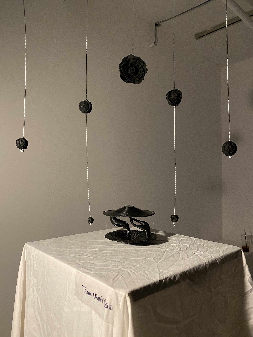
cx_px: 126
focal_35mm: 26
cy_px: 168
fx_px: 253
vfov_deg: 67.3
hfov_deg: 53.1
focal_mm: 4.25
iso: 200
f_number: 1.8
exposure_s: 1/60
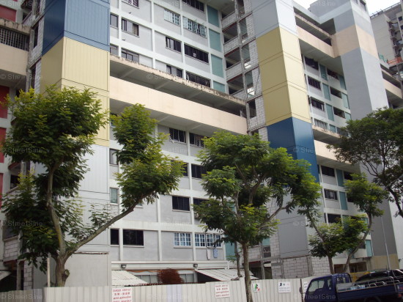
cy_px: 151
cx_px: 202
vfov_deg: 38.6
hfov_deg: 50.2
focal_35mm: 37
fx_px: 431
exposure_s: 1/160
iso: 80
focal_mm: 6.2
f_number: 5.6
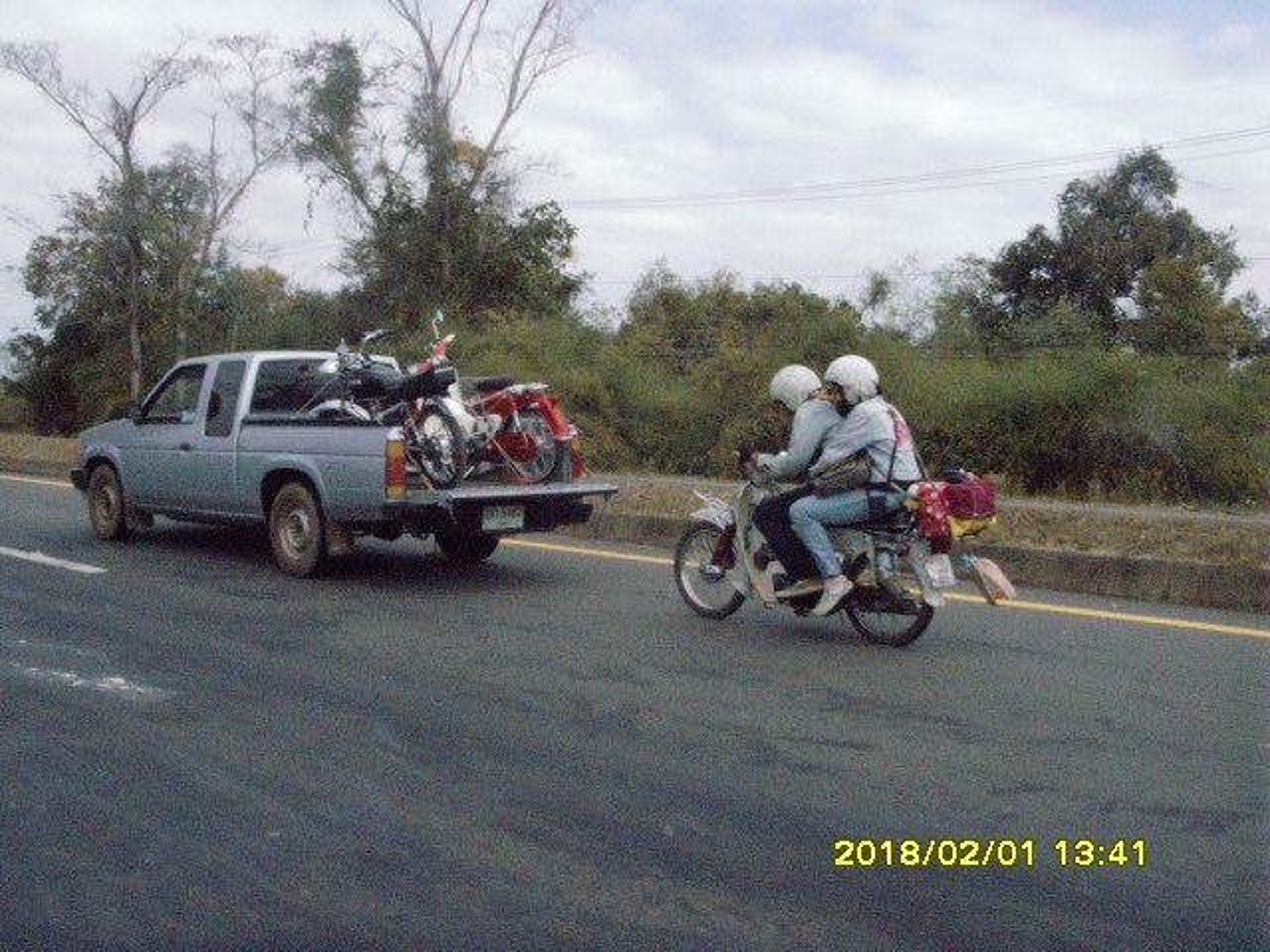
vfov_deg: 36.8
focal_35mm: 39
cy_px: 476
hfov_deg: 47.9
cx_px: 635
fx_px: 1431
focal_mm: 6.6
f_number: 6.3
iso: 1000
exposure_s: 1/2000
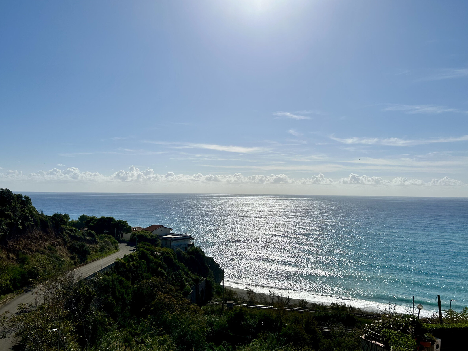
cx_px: 234
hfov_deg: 67.3
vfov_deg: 53.1
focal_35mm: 26
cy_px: 176
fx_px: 352
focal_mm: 5.7
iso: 40
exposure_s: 1/16393
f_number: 1.5
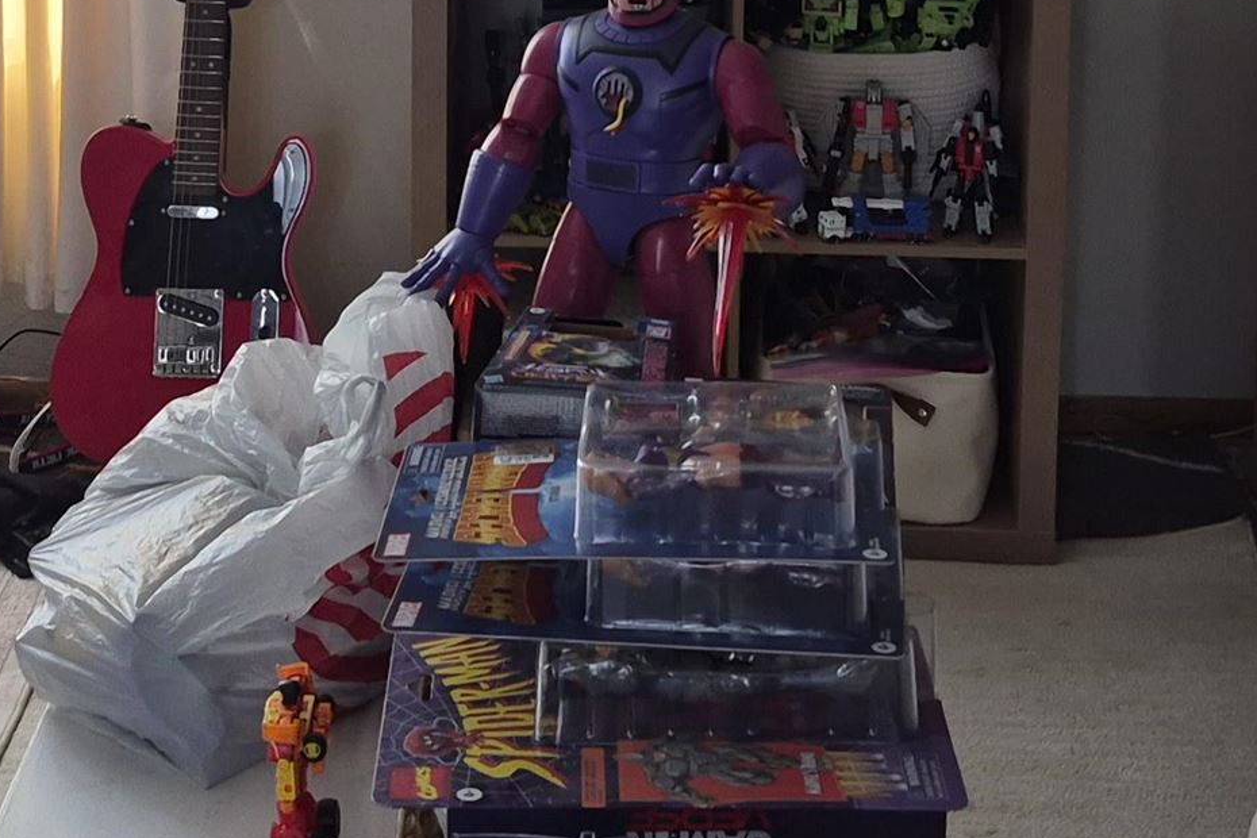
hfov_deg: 25.7
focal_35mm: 79
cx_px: 545
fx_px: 2758
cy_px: -215
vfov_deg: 16.4
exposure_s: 1/120
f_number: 1.8
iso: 100
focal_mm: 5.4
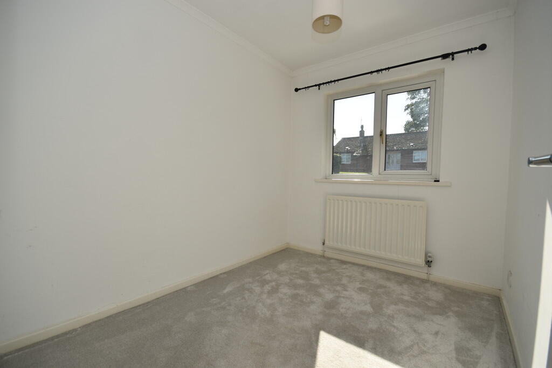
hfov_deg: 100.4
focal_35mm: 15
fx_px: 230
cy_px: 184
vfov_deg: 77.3
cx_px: 276
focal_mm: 10
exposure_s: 1/200
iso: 100
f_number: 7.1
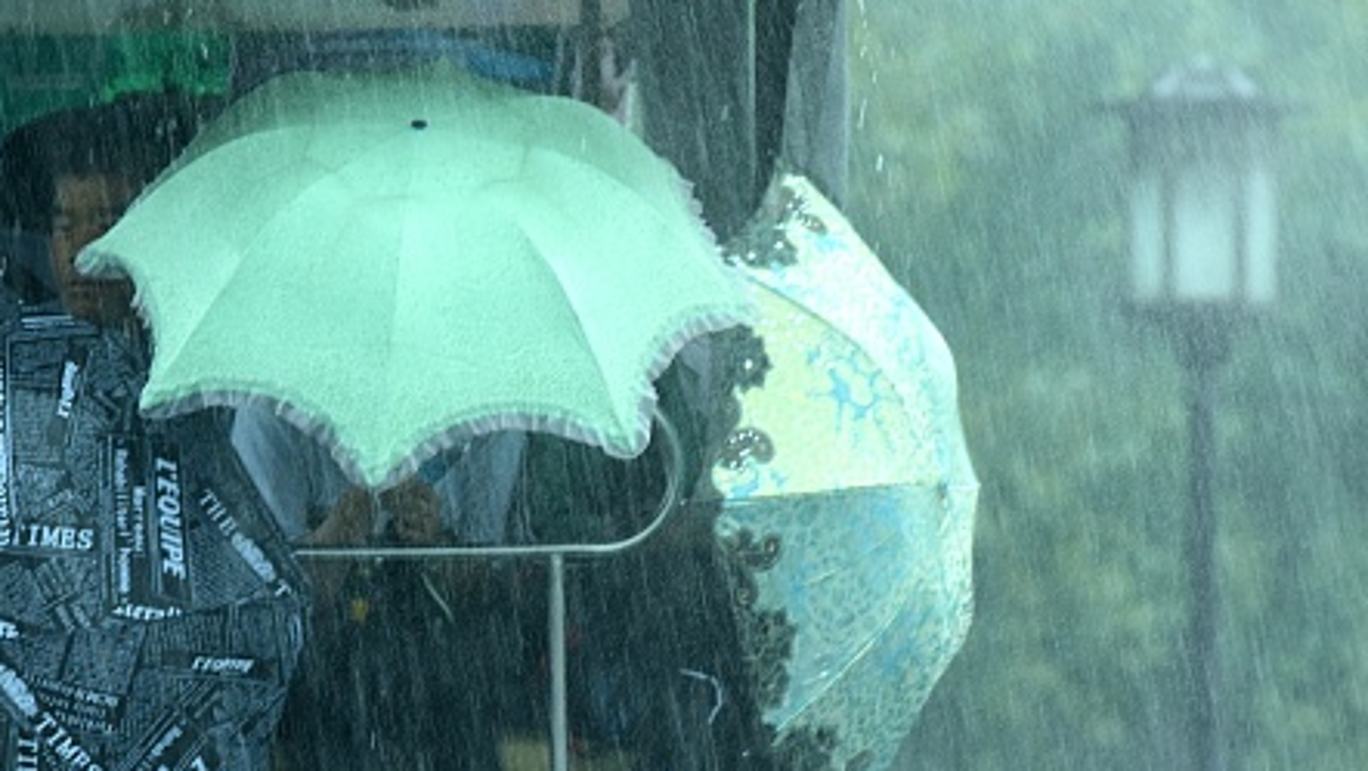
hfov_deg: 5.1
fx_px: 15495
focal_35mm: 427
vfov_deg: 2.8
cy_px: 345
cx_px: 545
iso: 1000
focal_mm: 200
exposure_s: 1/125
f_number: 5.6
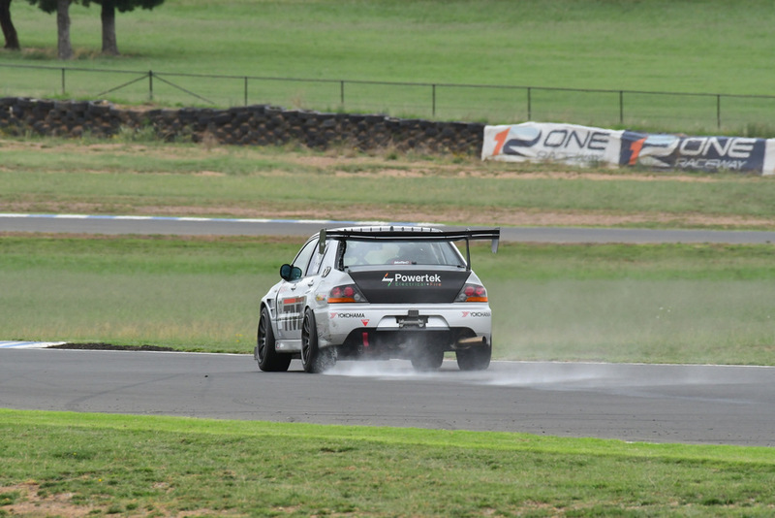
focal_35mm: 750
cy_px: 259
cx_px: 388
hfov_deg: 2.7
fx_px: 16151
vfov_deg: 1.8
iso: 1250
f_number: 11
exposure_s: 1/640
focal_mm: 500
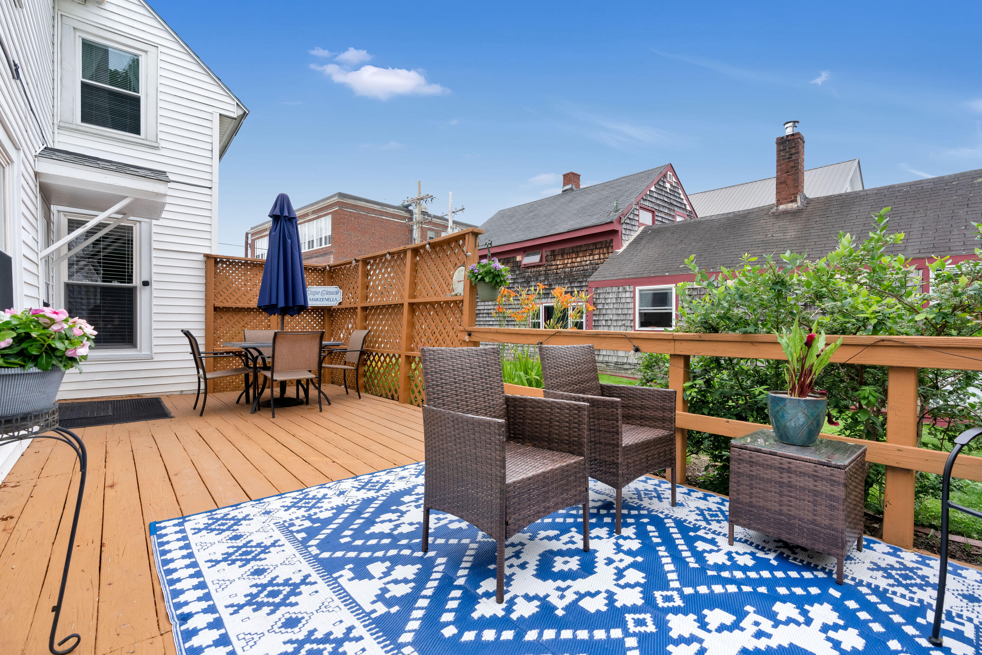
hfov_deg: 96.7
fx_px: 436
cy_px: 328
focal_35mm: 16
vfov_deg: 73.8
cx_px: 491
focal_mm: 16
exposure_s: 1/1000
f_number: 8
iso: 800
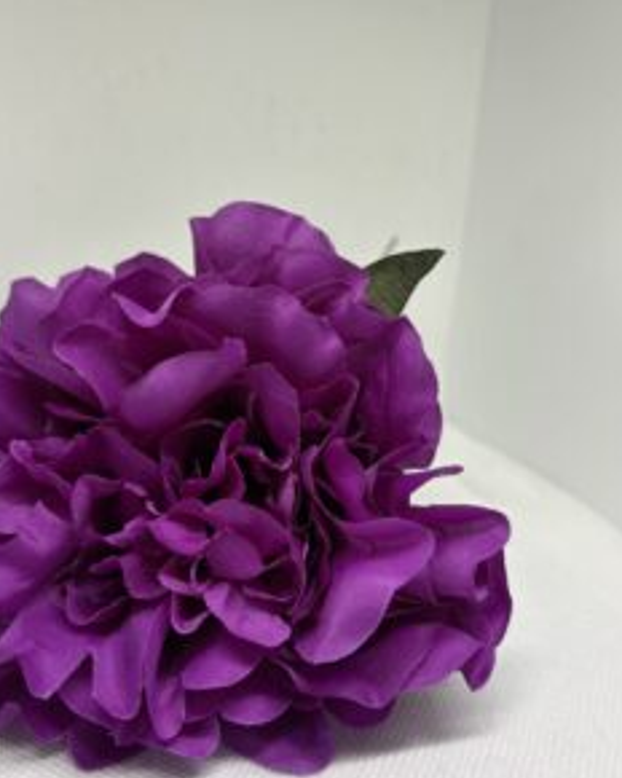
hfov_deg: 42.1
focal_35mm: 35
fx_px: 805
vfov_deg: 51.5
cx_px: 265
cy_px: 392
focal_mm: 5.96
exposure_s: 1/100
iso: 32
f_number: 1.6
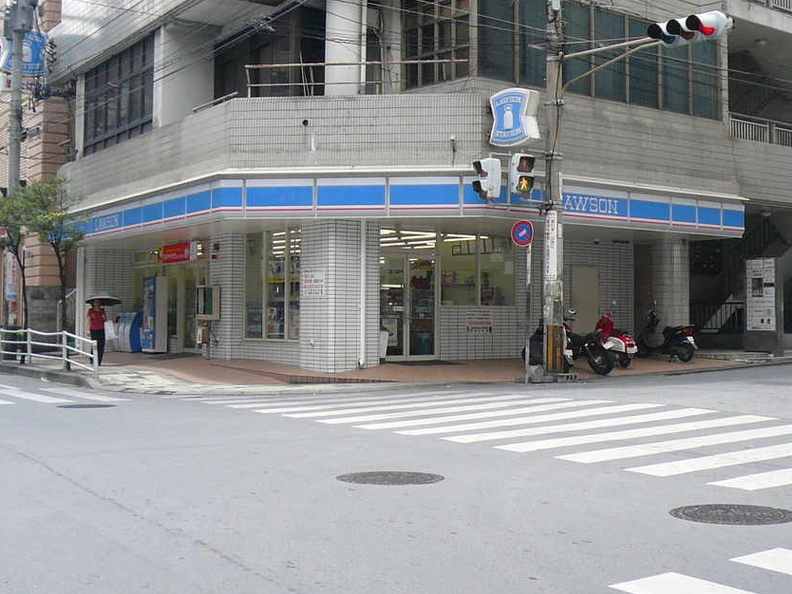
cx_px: 436
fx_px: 1236
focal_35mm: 54
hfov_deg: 35.5
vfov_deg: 27.0
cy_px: 262
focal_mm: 4.7
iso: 100
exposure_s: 1/500
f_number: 2.8
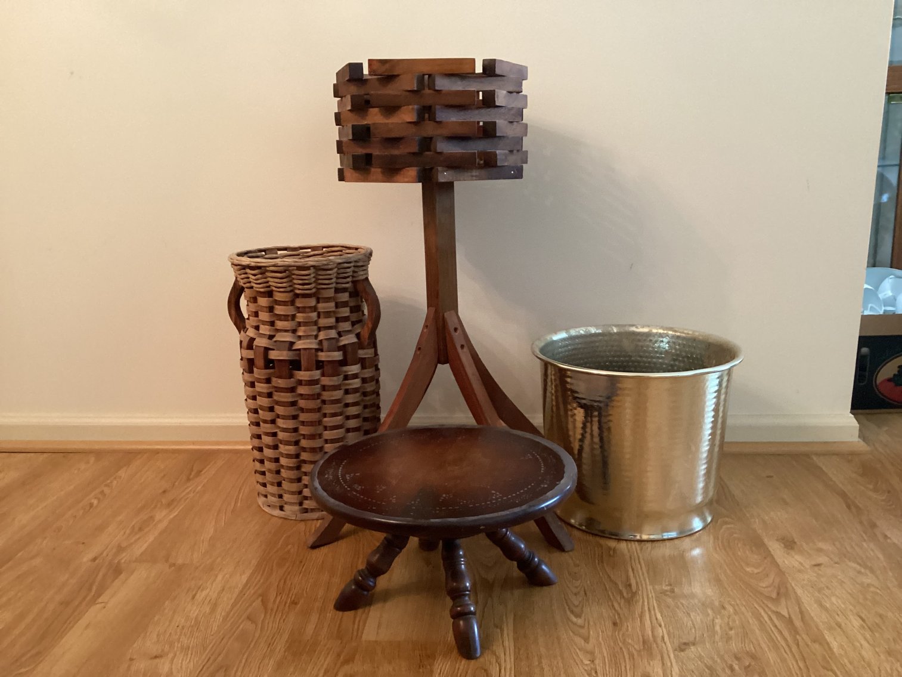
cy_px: 338
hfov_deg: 58.3
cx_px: 451
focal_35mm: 31
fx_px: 808
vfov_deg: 45.4
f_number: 2.4
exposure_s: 1/25
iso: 400
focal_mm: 3.3
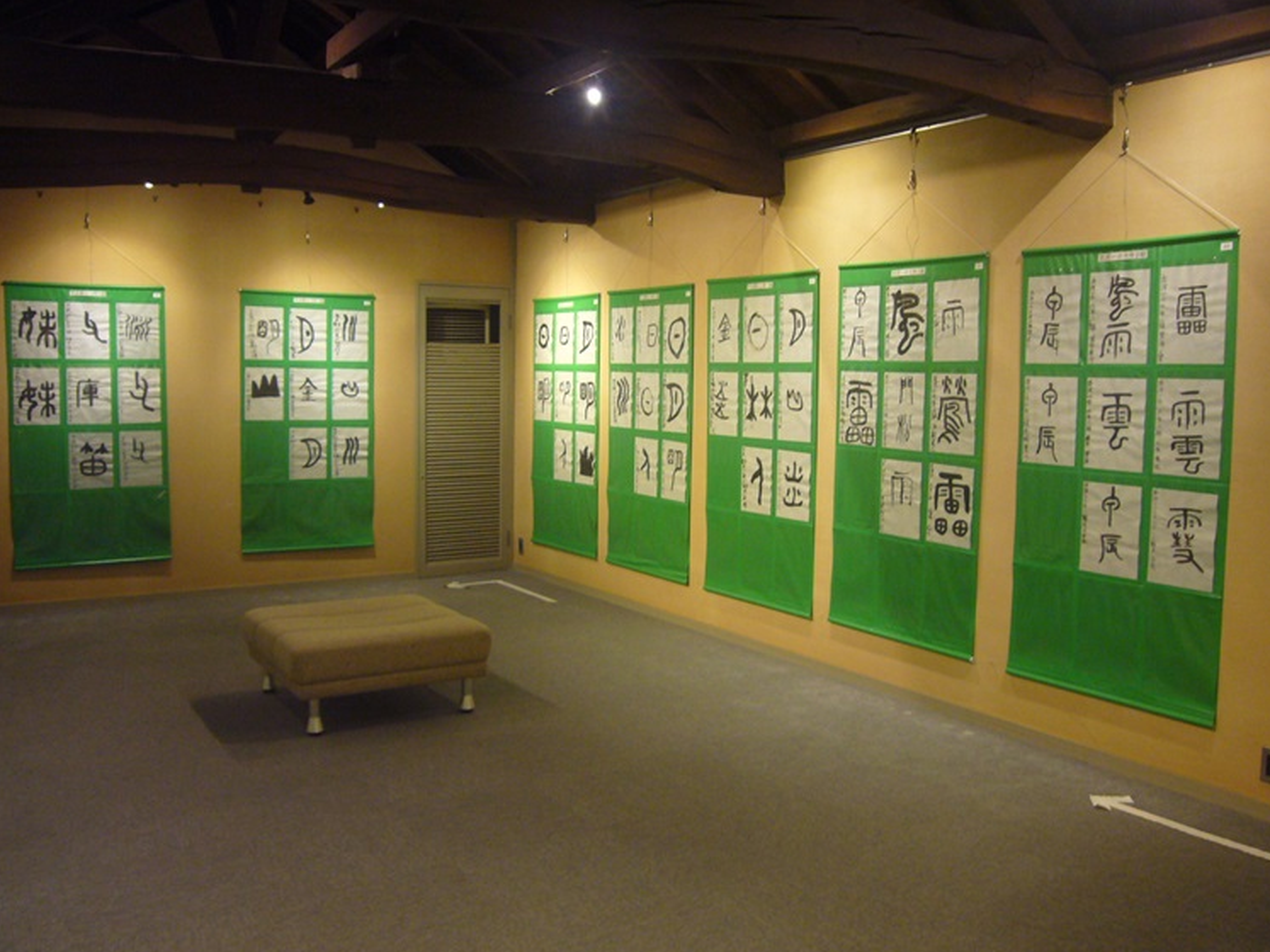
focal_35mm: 30
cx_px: 612
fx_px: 1100
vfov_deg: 46.8
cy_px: 469
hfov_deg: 60.0
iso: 200
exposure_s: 1/15
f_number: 2.8
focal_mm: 4.6
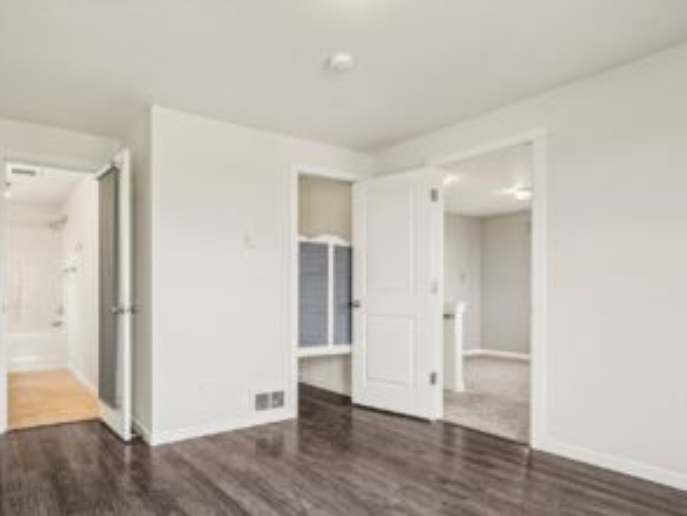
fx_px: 417
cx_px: 274
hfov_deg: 78.0
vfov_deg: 62.9
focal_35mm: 21
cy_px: 308
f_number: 8
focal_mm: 16
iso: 1600
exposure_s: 1/50
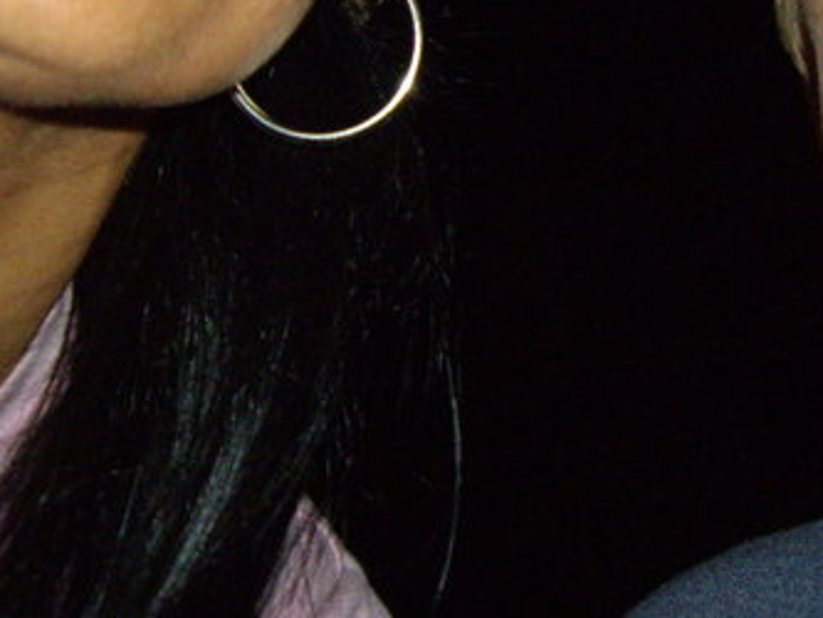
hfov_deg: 26.4
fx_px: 1736
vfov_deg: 19.7
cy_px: 44
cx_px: 591
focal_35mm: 73
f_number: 2.7
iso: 400
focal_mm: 6.2
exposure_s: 1/40
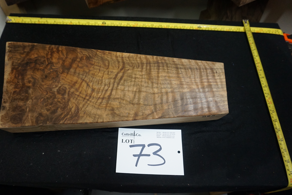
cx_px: 134
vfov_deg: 47.9
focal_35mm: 27
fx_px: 219
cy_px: 99
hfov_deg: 67.3
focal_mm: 16
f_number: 4
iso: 1600
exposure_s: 1/160
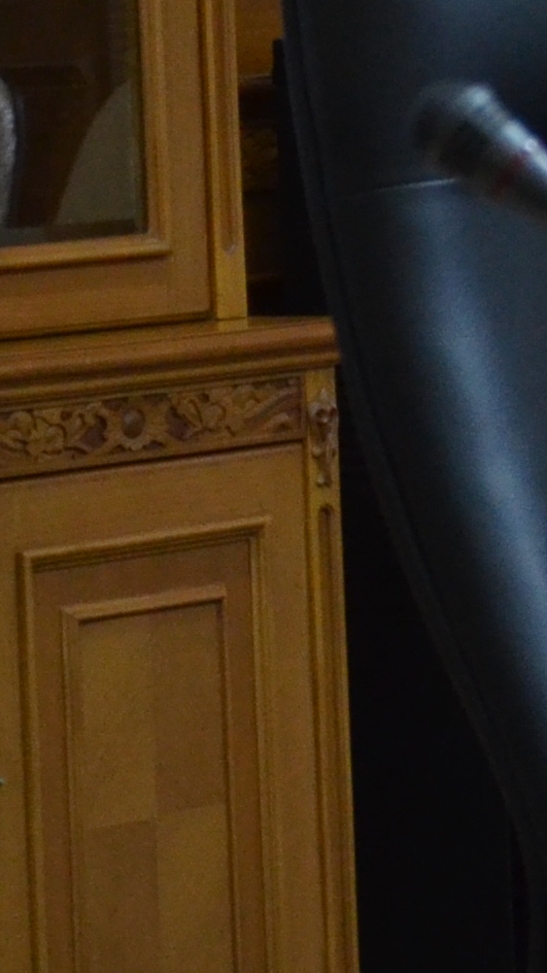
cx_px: 905
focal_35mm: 262
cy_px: 8
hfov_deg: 4.6
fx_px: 6756
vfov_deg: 8.2
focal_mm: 32
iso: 1250
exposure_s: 1/30
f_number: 4.2
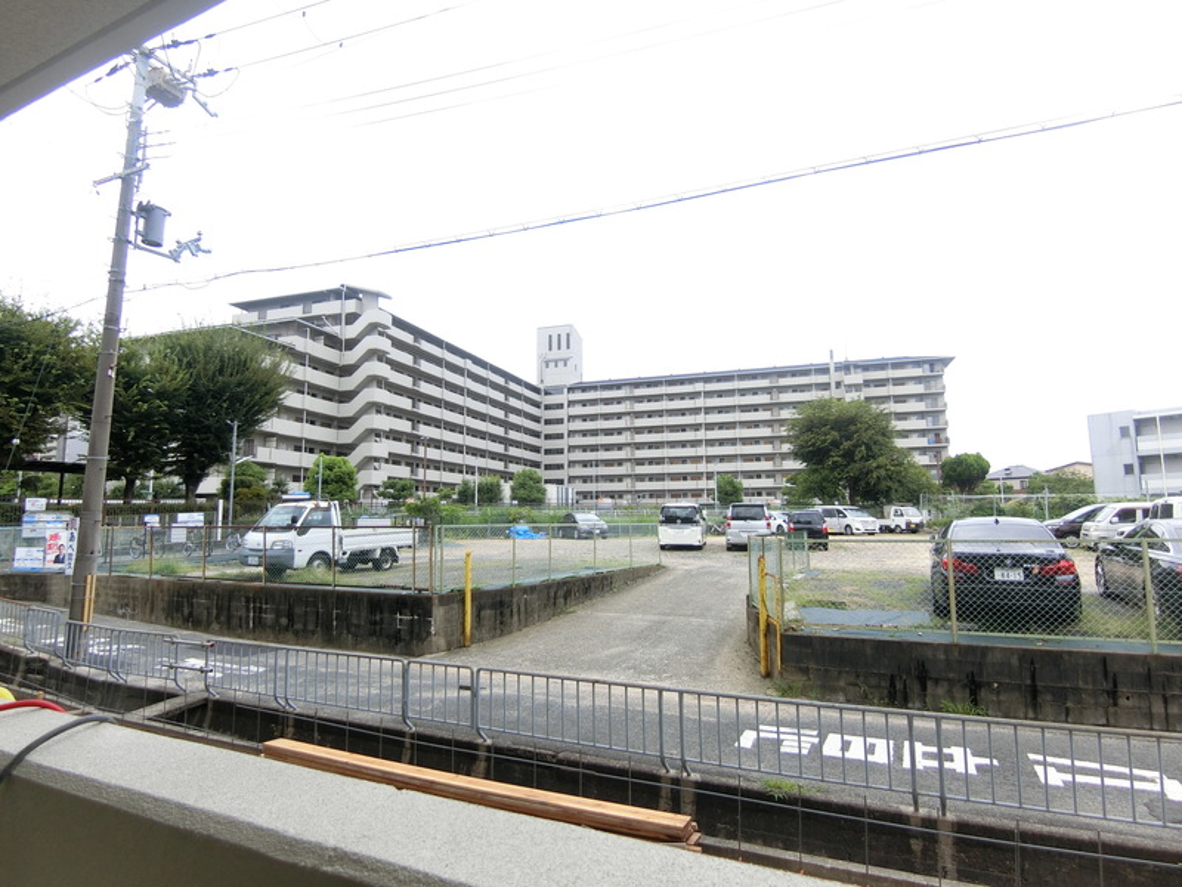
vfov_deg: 68.7
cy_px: 444
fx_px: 649
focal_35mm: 19
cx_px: 591
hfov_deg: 84.7
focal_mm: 4.06
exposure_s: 1/800
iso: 80
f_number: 2.7
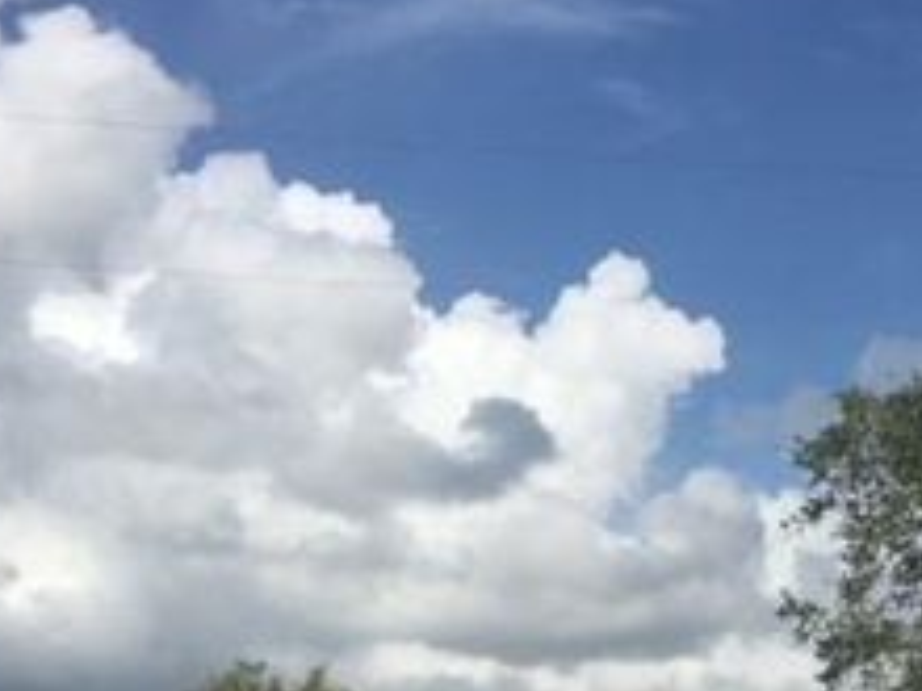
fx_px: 1758
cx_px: 515
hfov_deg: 29.4
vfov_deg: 21.5
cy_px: 681
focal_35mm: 66
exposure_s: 1/4405
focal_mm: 4.15
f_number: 2.2
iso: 32
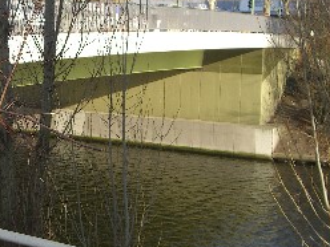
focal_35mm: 94
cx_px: 0
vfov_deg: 15.7
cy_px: 116
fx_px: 896
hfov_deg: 20.2
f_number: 4
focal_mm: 7.9
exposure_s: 1/250
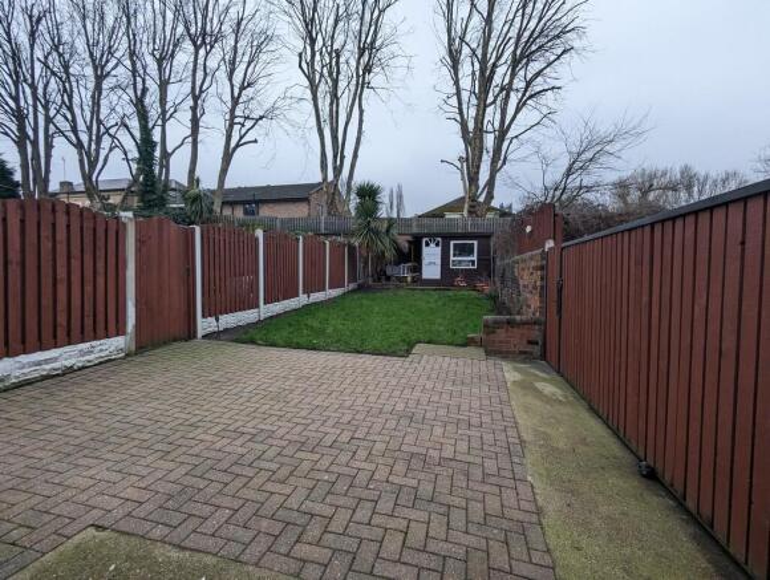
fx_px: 356
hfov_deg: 94.4
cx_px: 385
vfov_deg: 78.3
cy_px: 290
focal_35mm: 16
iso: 50
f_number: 2.2
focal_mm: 2.35
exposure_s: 1/25.6
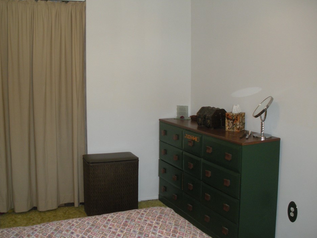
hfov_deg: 47.8
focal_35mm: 39
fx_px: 357
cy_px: 125
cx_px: 147
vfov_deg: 36.8
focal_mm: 6.3
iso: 175
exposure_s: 1/30
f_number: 3.5
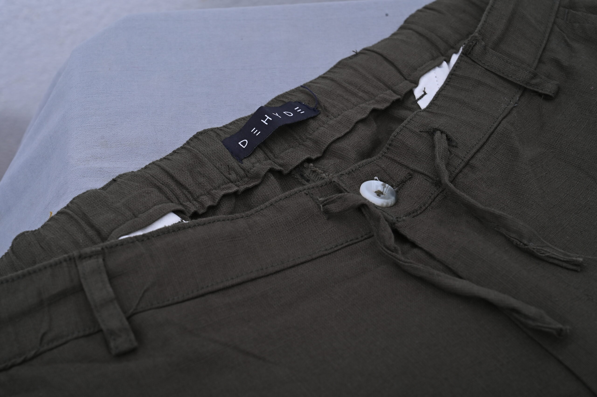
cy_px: 198
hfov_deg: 28.9
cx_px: 298
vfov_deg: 19.4
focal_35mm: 70
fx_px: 1160
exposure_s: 1/160
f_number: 10
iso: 200
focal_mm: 70
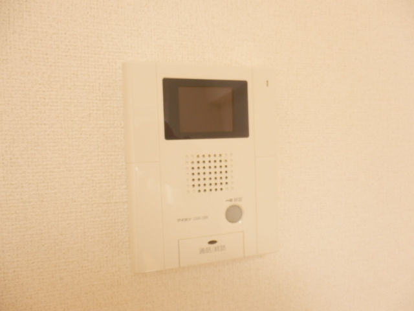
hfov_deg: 71.6
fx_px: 287
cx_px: 207
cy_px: 156
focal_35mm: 24
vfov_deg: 56.8
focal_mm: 4.2
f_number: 3
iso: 160
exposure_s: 1/30
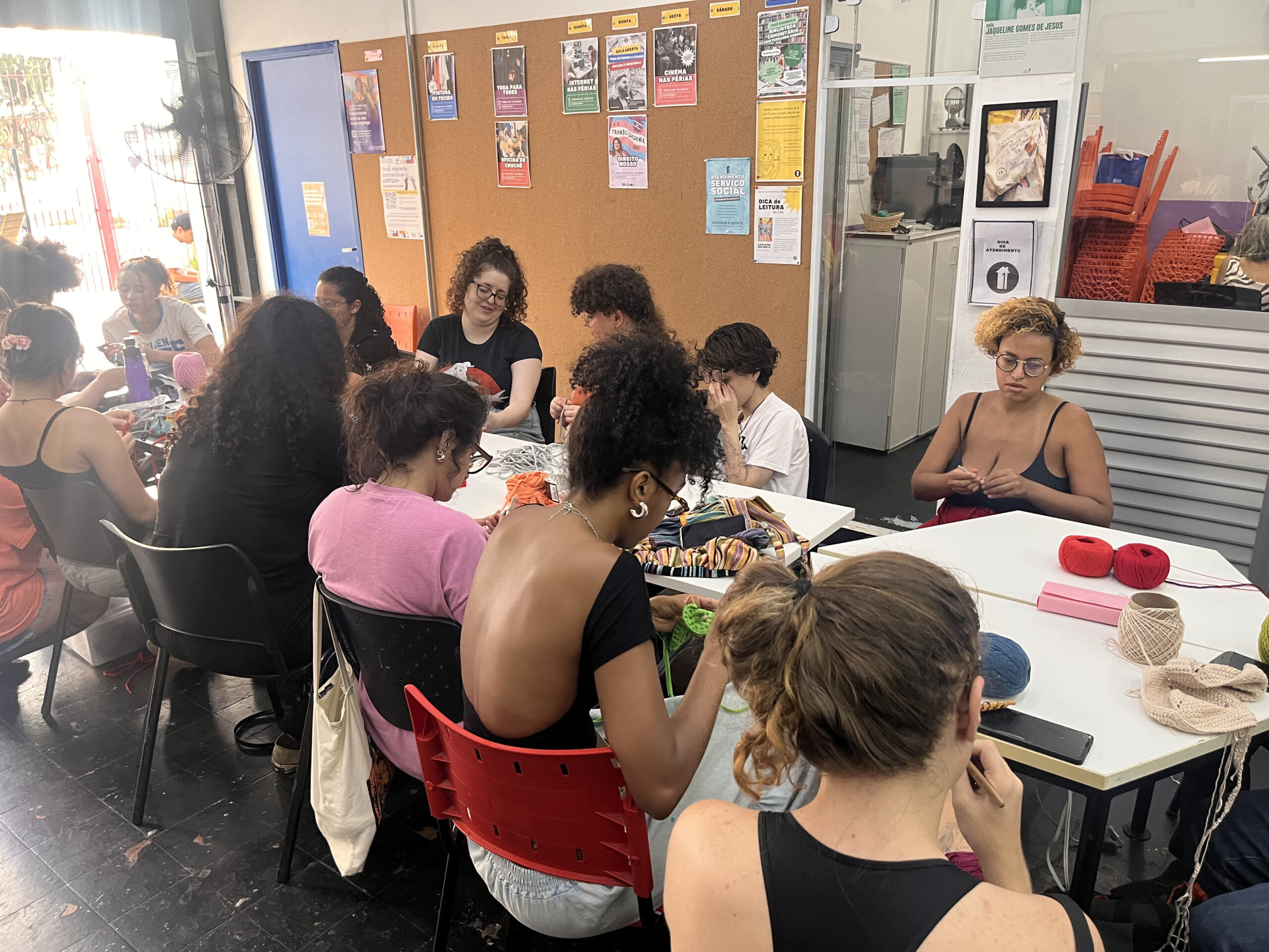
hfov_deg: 67.3
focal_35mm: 26
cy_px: 476
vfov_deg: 53.1
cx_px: 634
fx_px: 953
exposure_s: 1/60
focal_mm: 5.1
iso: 160
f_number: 1.6
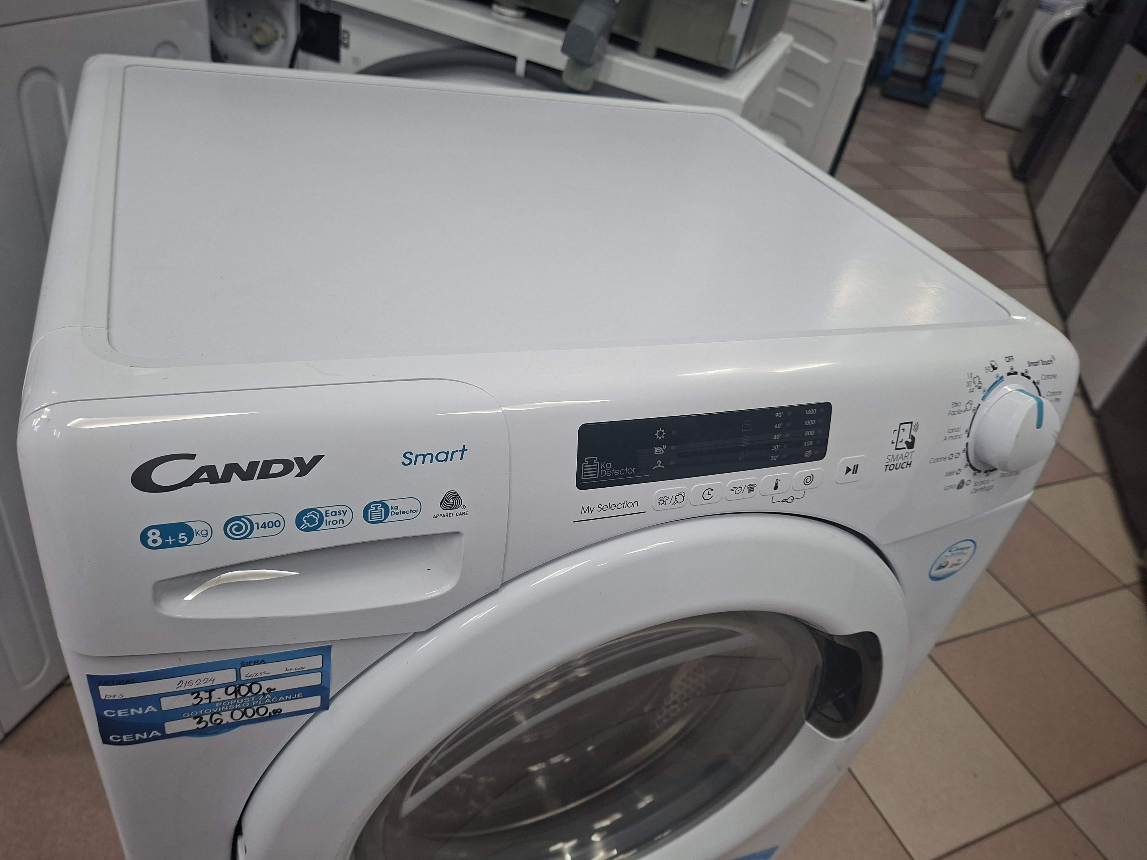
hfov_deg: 73.9
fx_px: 762
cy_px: 430
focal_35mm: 23
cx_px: 574
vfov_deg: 58.9
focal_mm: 5.54
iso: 160
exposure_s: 1/100
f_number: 1.8
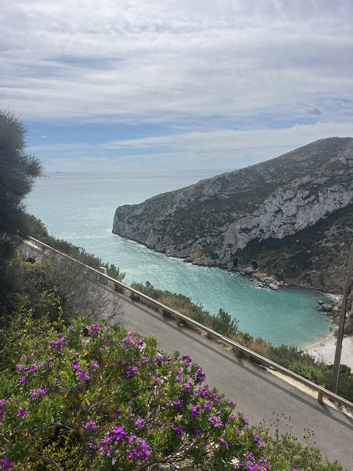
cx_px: 176
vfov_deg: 67.3
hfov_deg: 53.1
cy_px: 236
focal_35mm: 26
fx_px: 354
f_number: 1.6
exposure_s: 1/7874
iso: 50
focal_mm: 5.1
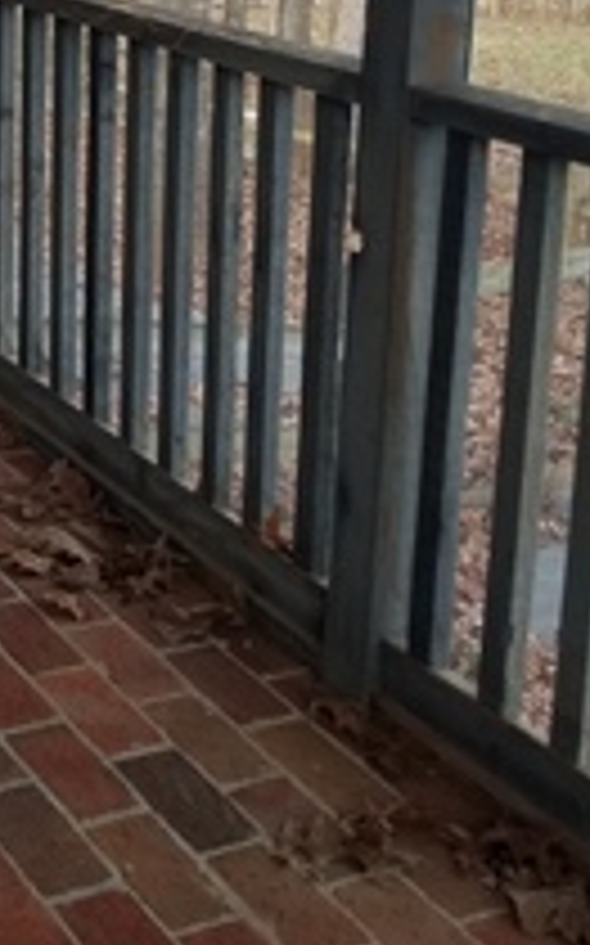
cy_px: 65
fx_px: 1597
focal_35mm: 62
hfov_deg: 19.3
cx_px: -182
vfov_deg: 31.2
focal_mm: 4.25
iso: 64
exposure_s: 1/60
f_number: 1.7
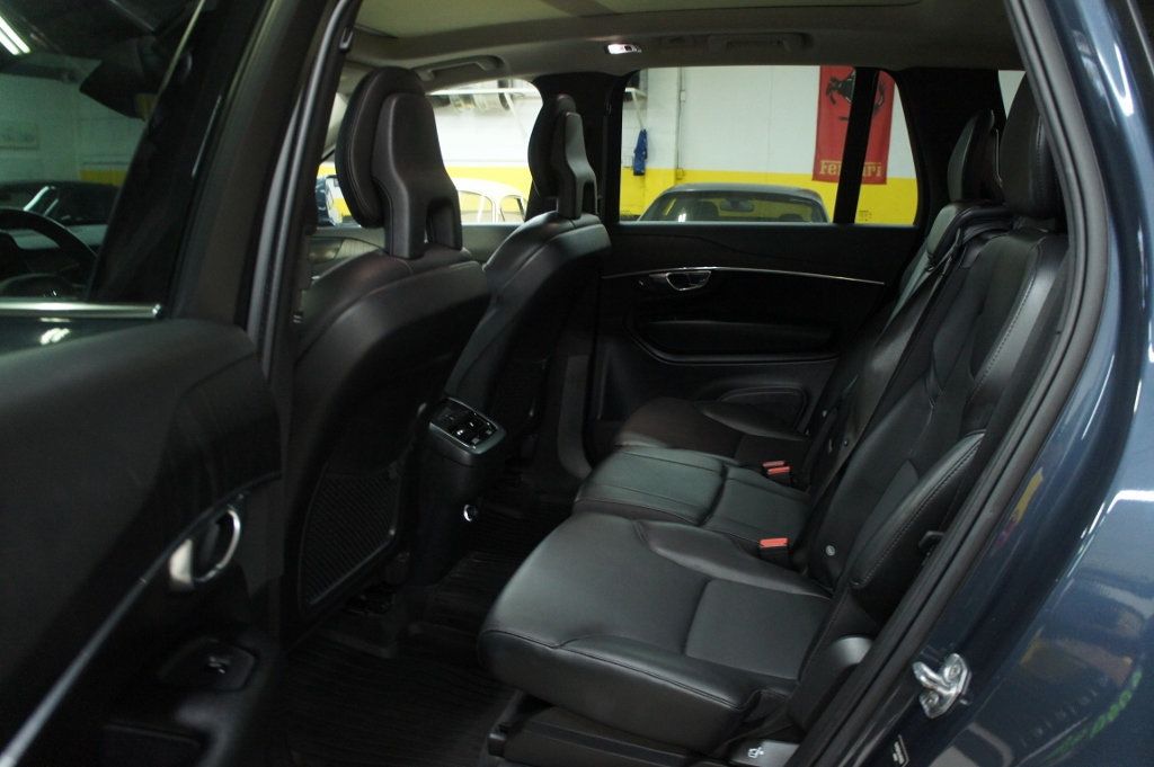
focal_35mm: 27
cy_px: 384
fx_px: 865
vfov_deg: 47.9
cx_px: 577
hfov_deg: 67.4
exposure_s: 1/30
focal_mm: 18
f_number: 3.5
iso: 1250
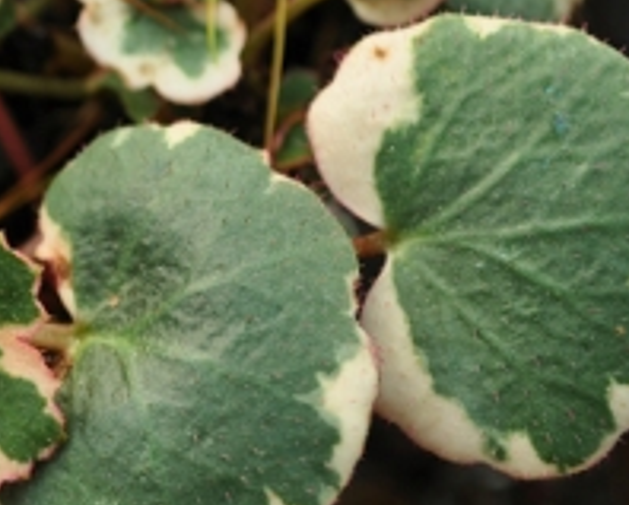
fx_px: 2498
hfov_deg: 14.1
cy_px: 211
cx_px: -38
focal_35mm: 134
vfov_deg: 11.5
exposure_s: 1/125
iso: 200
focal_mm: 42
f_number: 5.6
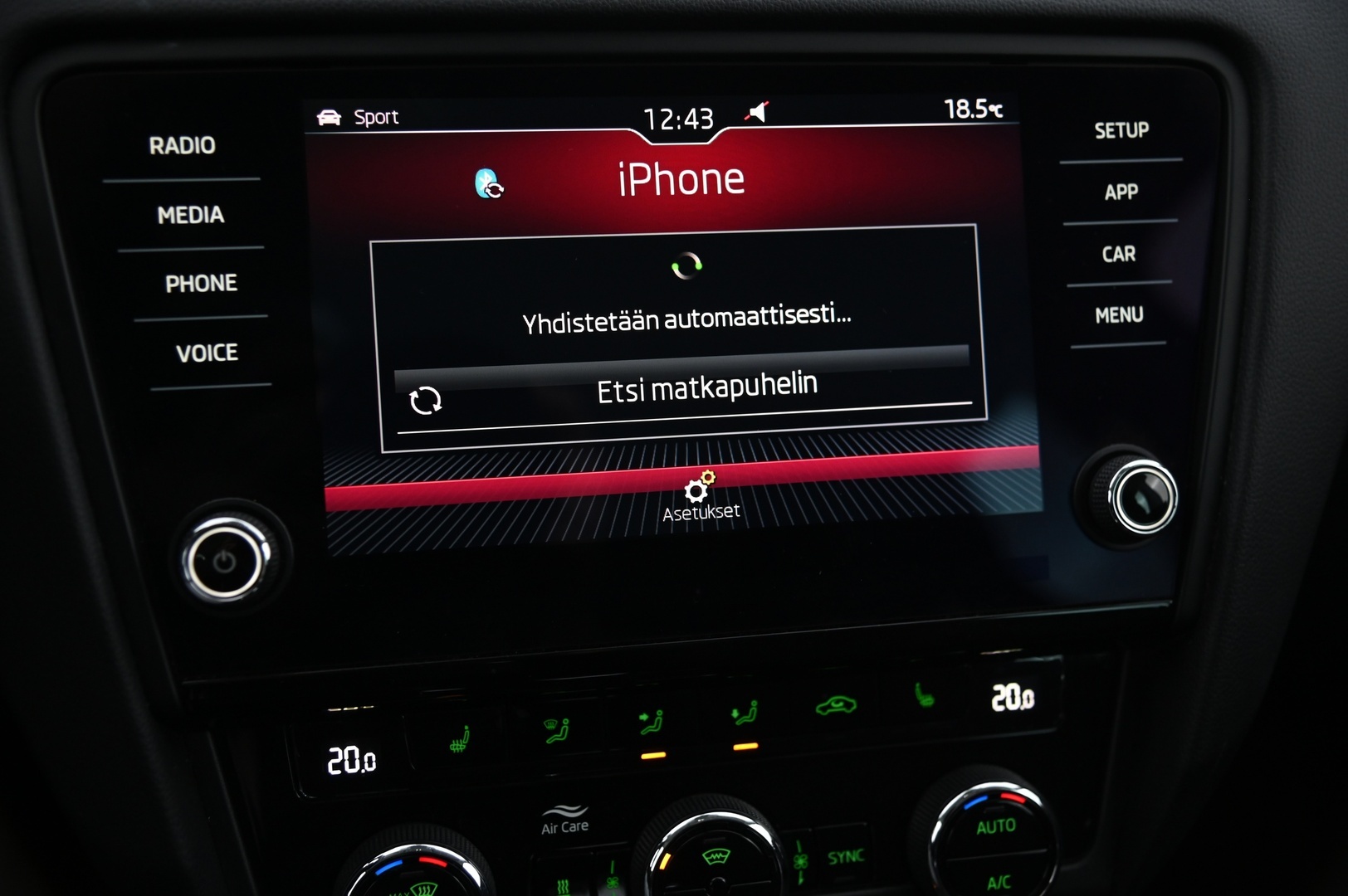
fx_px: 1497
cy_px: 448
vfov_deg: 33.3
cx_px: 674
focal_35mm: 40
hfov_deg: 48.5
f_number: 4
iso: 2000
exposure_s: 1/20
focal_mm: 40
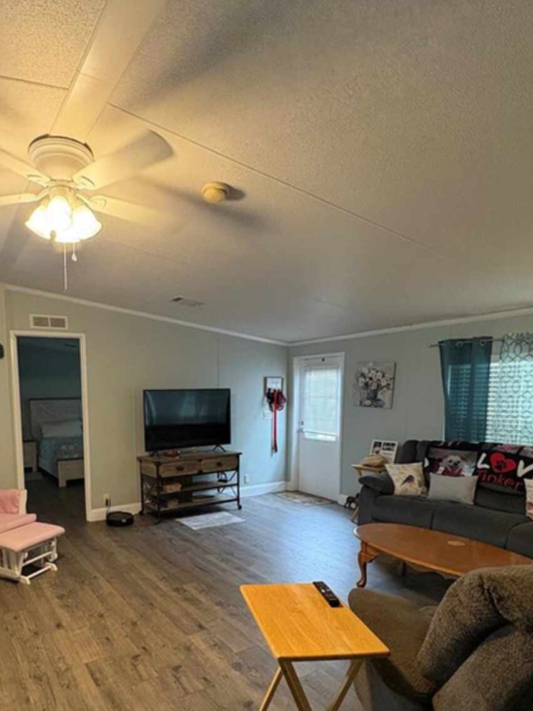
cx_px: 161
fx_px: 431
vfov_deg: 77.7
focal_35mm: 21
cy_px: 441
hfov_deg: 61.3
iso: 500
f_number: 2.2
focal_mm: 2.22
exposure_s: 1/60
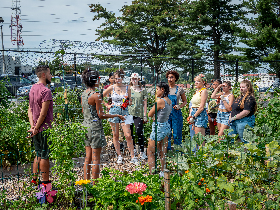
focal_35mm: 42
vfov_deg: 34.3
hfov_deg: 44.8
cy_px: 105
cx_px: 140
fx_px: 340
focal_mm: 21
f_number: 5.6
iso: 200
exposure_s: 1/640
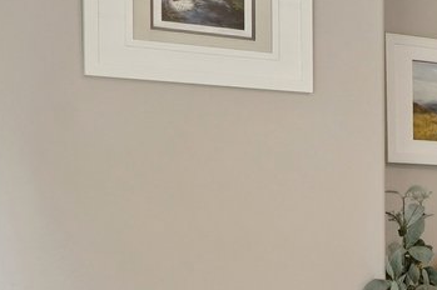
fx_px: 1140
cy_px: 284
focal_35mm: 94
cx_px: 715
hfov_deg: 18.4
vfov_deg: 14.3
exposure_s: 1/5
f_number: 8
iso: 400
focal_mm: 16
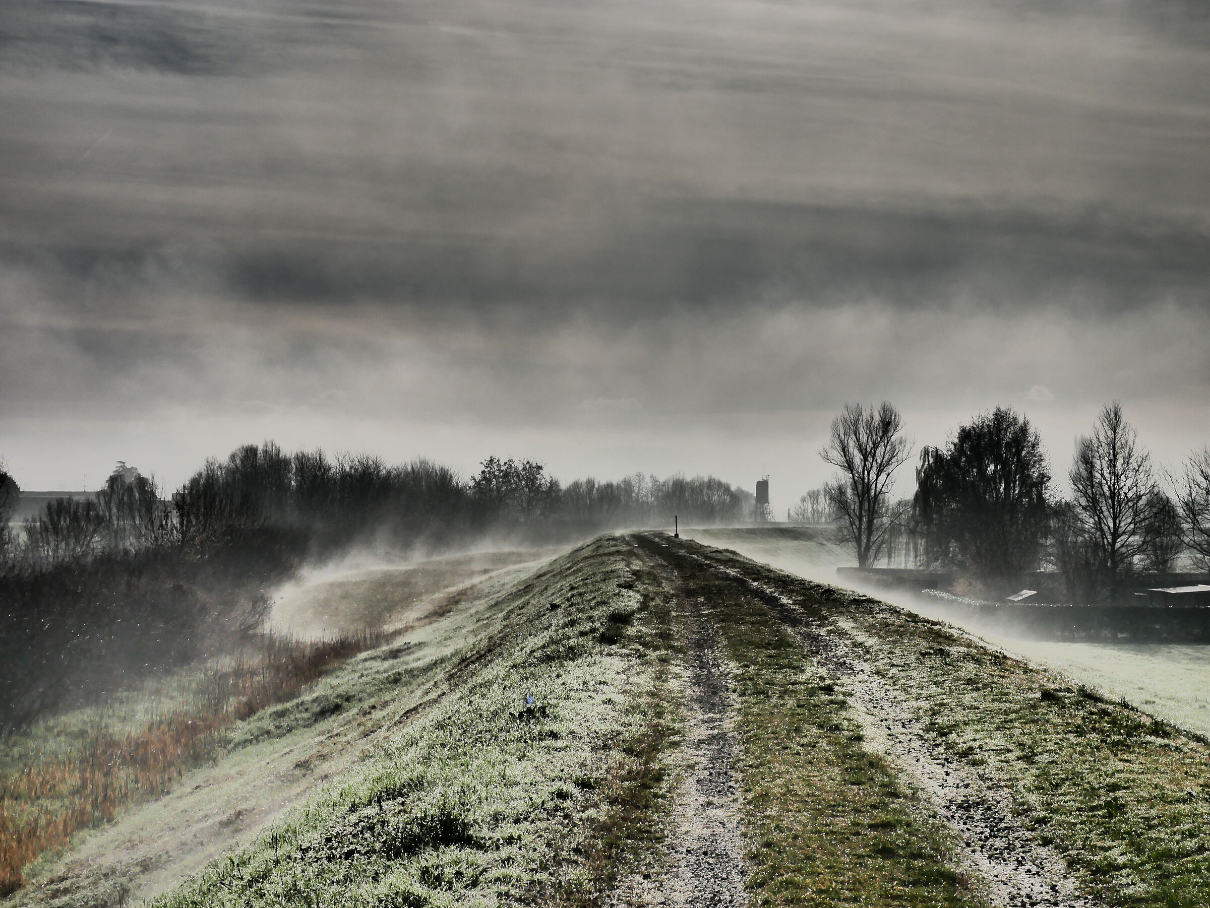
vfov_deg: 27.1
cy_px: 454
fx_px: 1888
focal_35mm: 54
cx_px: 605
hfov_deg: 35.5
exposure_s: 1/2000
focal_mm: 27
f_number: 11
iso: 200
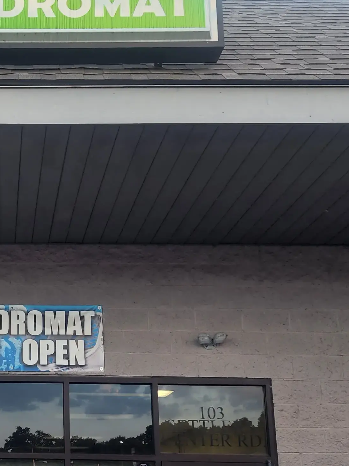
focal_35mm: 63
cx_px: -23
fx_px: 847
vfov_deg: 30.5
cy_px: 312
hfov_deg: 22.2
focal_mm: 6.4
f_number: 1.8
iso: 64
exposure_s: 1/120
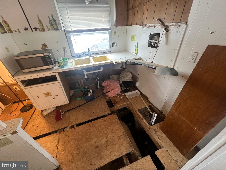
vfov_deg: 89.9
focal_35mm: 13
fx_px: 85
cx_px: 113
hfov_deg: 106.2
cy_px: 85
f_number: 1.8
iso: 500
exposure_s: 1/60
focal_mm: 1.57
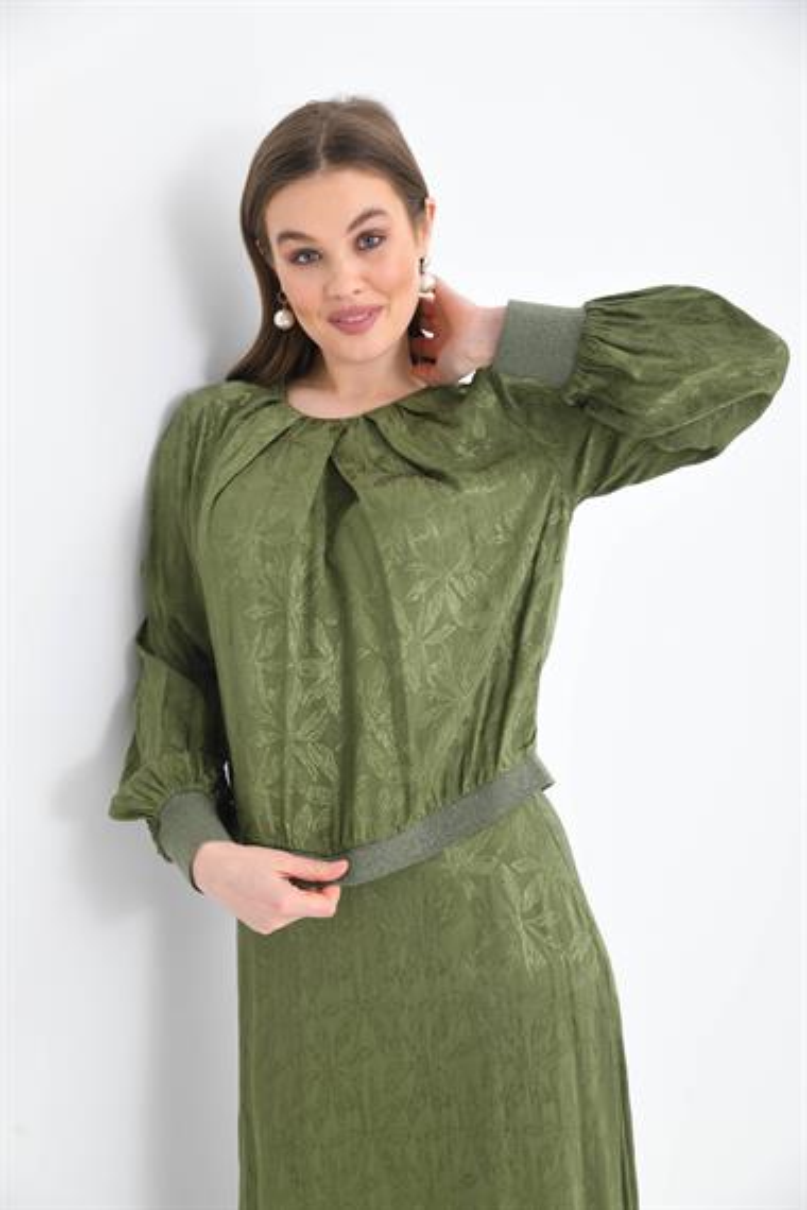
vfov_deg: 34.5
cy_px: 605
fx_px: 1950
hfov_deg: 23.4
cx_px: 404
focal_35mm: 58
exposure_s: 1/125
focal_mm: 58
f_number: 7.1
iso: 250
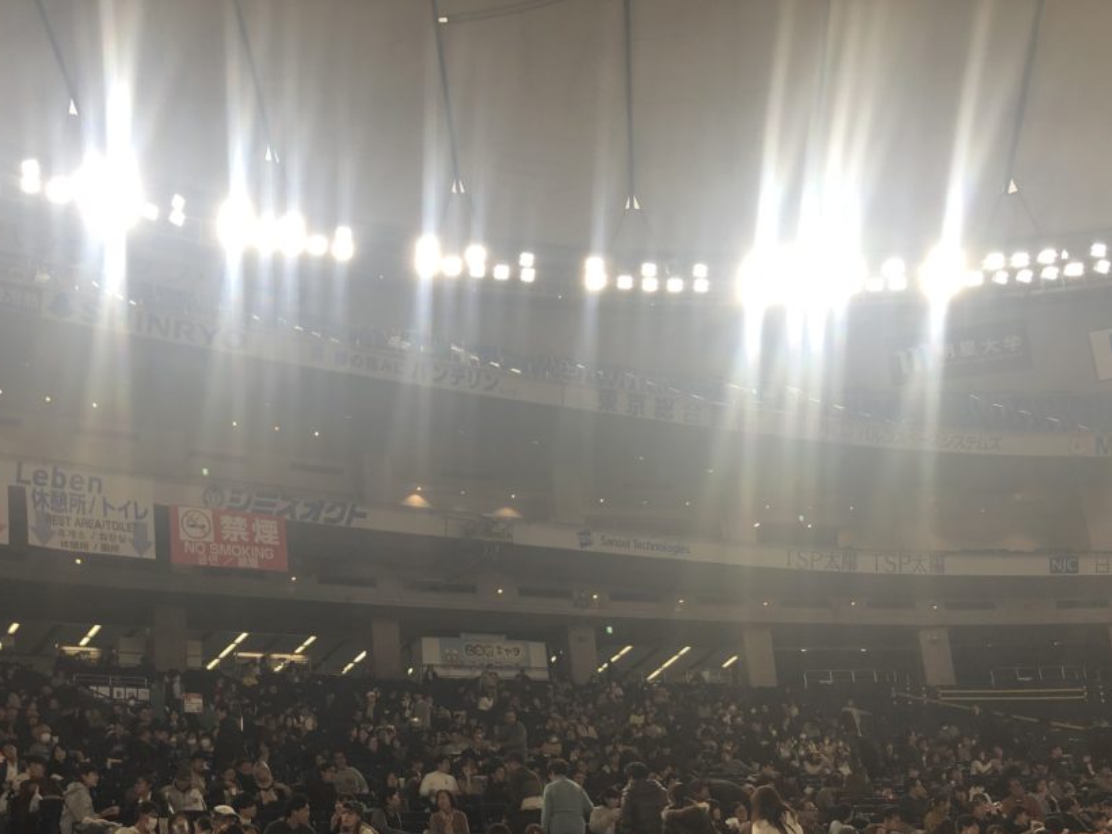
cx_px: 319
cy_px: 609
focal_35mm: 41
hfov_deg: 44.7
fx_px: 1317
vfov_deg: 34.5
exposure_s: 1/111
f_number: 1.8
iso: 20
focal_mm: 3.99
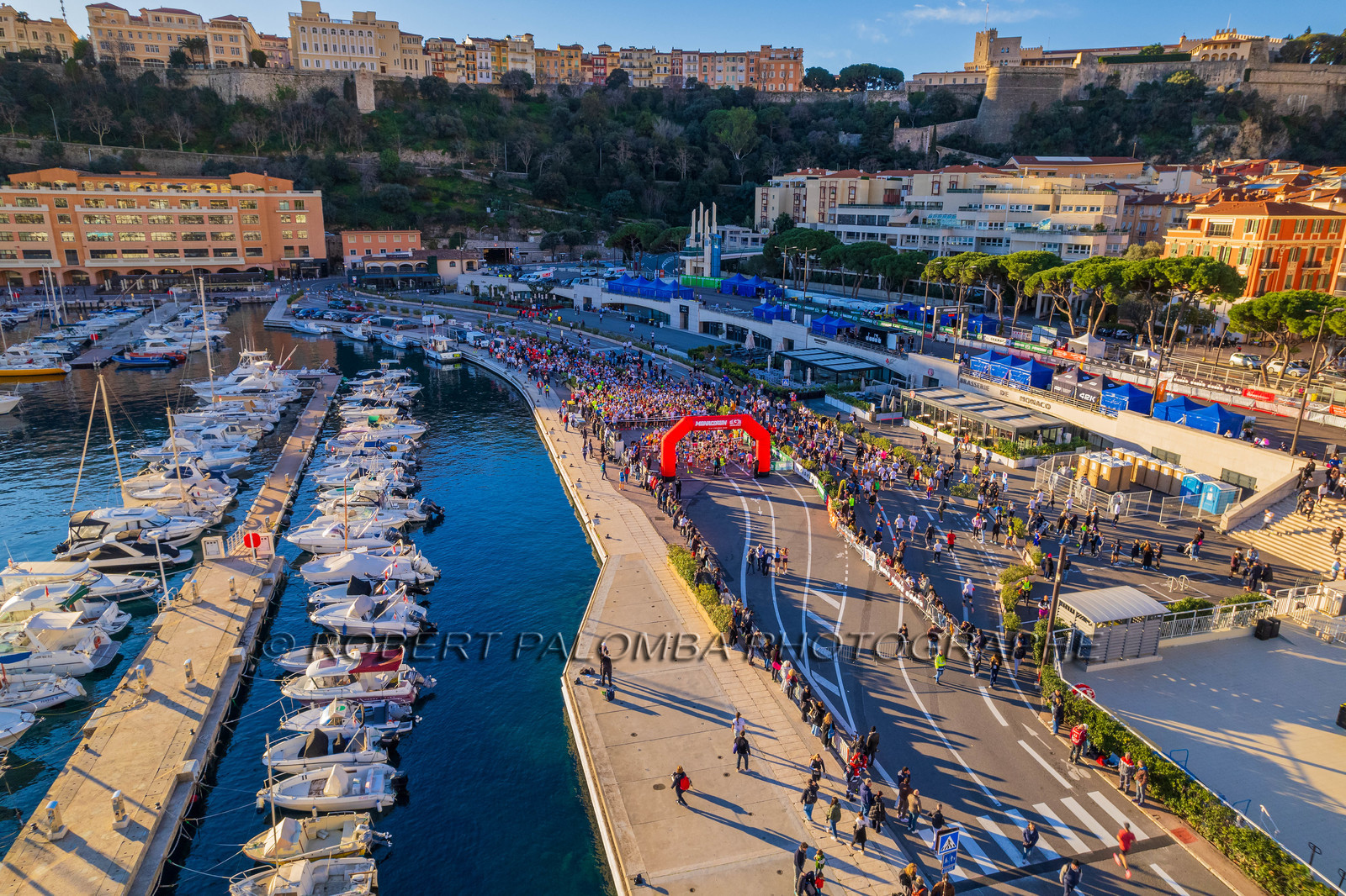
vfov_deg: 57.2
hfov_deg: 78.6
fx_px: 822
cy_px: 448
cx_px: 673
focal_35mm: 22
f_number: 2.8
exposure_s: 1/25
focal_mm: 8.4
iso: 100
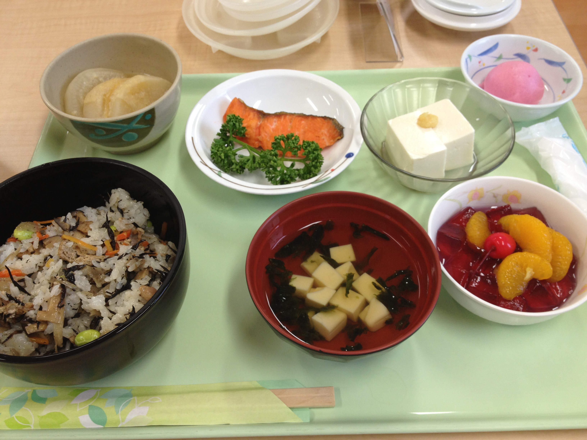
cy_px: 220
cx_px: 294
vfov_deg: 40.7
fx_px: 594
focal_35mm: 35
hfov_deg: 52.6
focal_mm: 4.28
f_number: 2.4
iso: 80
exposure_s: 1/40
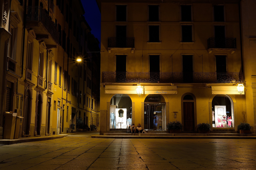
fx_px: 299
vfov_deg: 31.9
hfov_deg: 46.4
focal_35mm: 42
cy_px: 85
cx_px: 128
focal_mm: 28
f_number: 13
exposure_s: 2.5
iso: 100
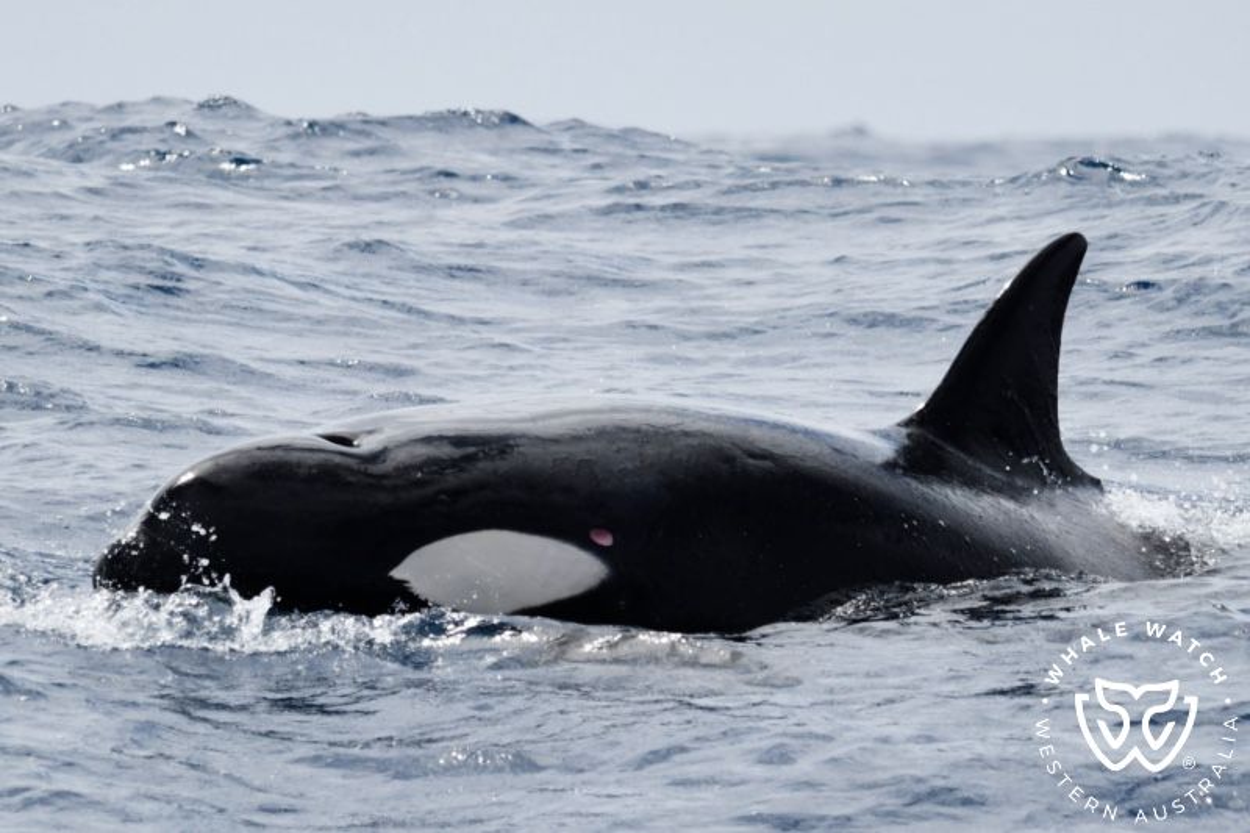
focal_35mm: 340
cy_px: 416
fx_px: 11802
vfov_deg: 4.0
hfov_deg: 6.1
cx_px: 625
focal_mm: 340
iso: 560
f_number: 6
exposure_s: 1/8000
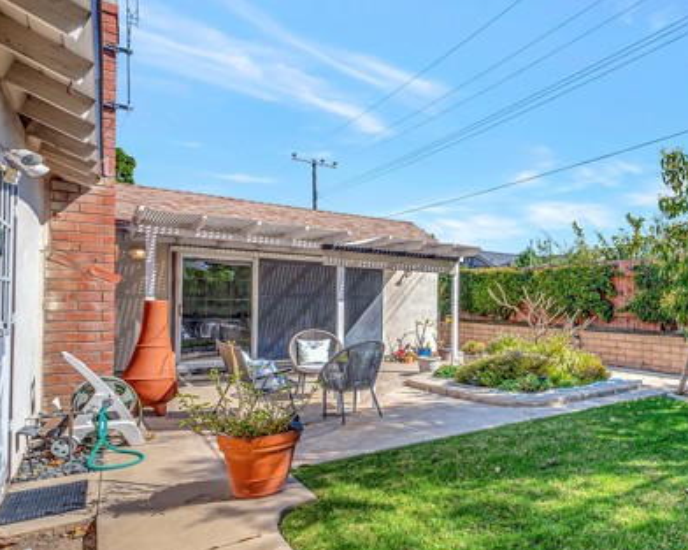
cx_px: 544
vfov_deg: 60.8
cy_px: 290
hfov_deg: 66.4
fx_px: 468
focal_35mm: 23
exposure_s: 1/400
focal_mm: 10
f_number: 5.6
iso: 100
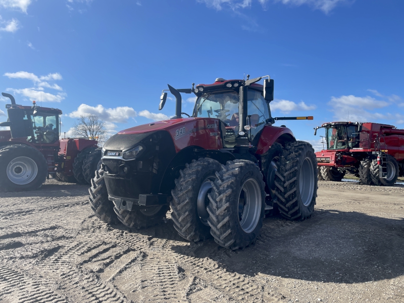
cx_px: 202
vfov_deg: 53.1
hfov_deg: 67.3
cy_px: 152
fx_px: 303
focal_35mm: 26
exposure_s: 1/3040
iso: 32
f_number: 1.6
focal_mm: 4.2
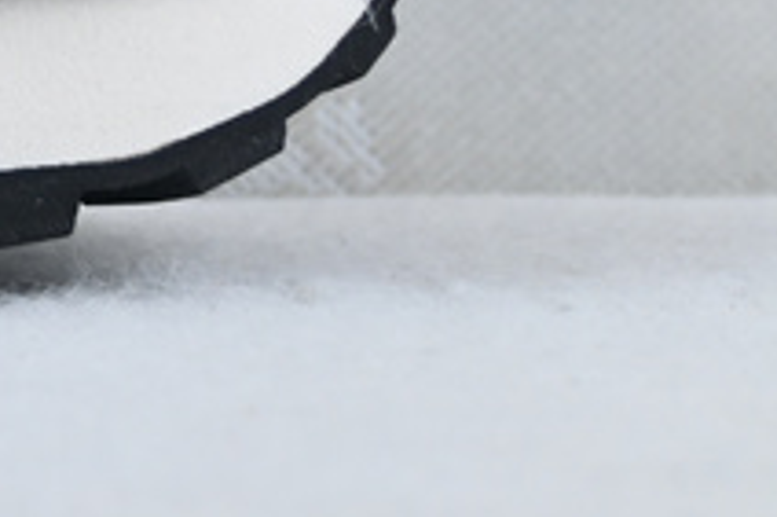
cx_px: -1363
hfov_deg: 7.2
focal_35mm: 259
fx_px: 5591
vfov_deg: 5.2
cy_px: -447
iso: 100
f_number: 4.8
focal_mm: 30.5
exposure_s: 1/50
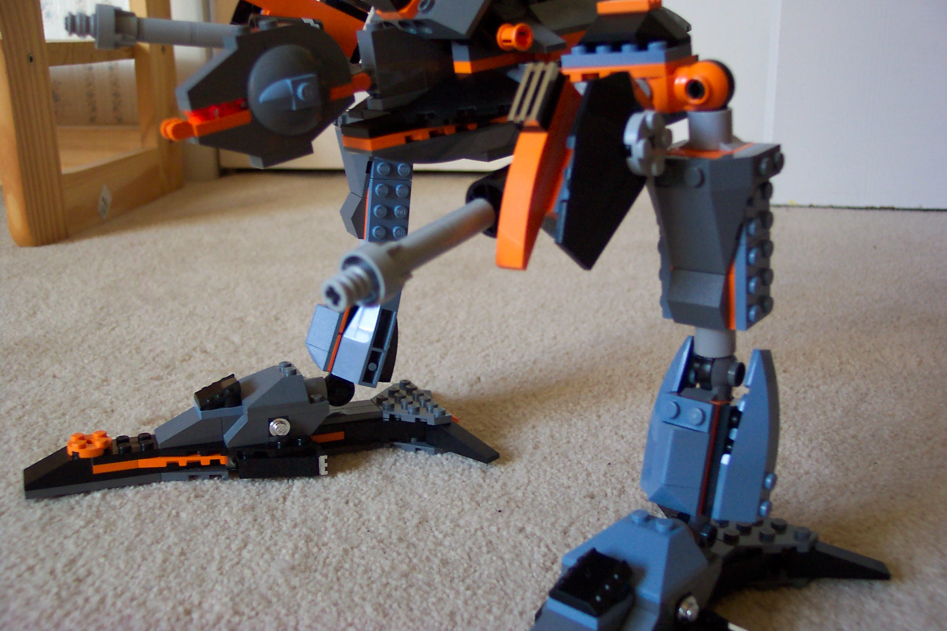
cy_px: 316
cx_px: 474
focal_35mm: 38
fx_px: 1000
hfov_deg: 50.7
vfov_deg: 35.1
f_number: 2.8
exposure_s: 1/15
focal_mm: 8
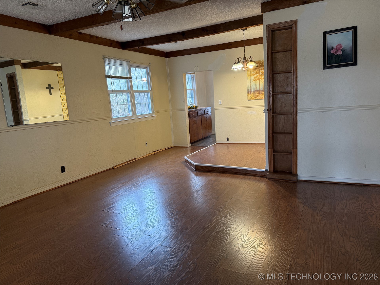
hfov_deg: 71.6
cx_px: 190
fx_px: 263
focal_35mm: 24
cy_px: 142
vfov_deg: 56.8
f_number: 1.78
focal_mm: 6.76
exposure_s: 1/60
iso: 160
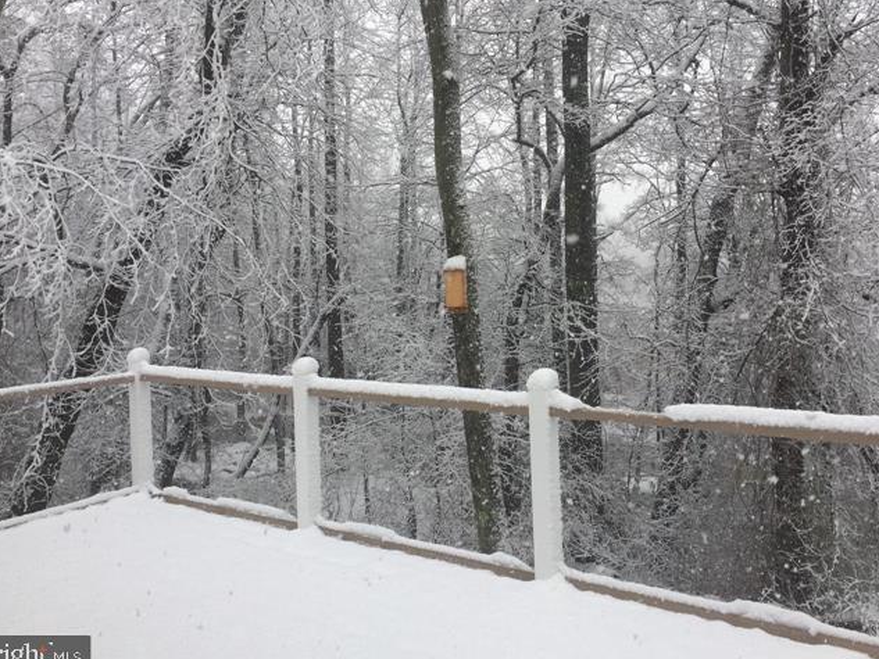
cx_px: 468
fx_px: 838
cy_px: 301
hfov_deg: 55.3
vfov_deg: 42.9
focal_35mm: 33
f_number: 2.2
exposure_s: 1/321
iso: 32
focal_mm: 4.15
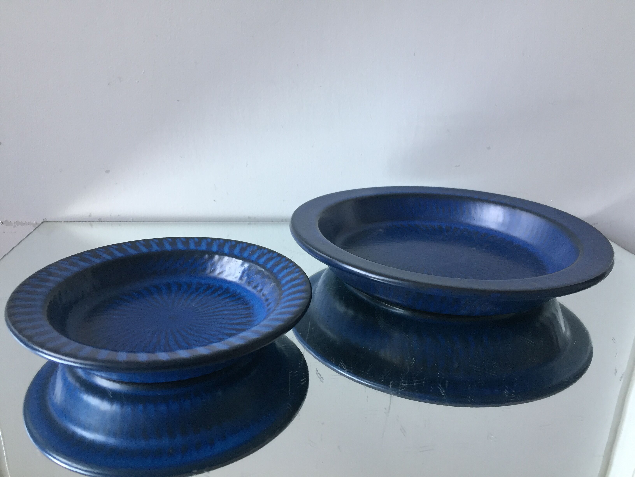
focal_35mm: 29
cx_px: 318
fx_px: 532
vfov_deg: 48.2
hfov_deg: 61.7
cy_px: 238
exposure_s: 1/33
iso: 100
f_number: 2.2
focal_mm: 4.15
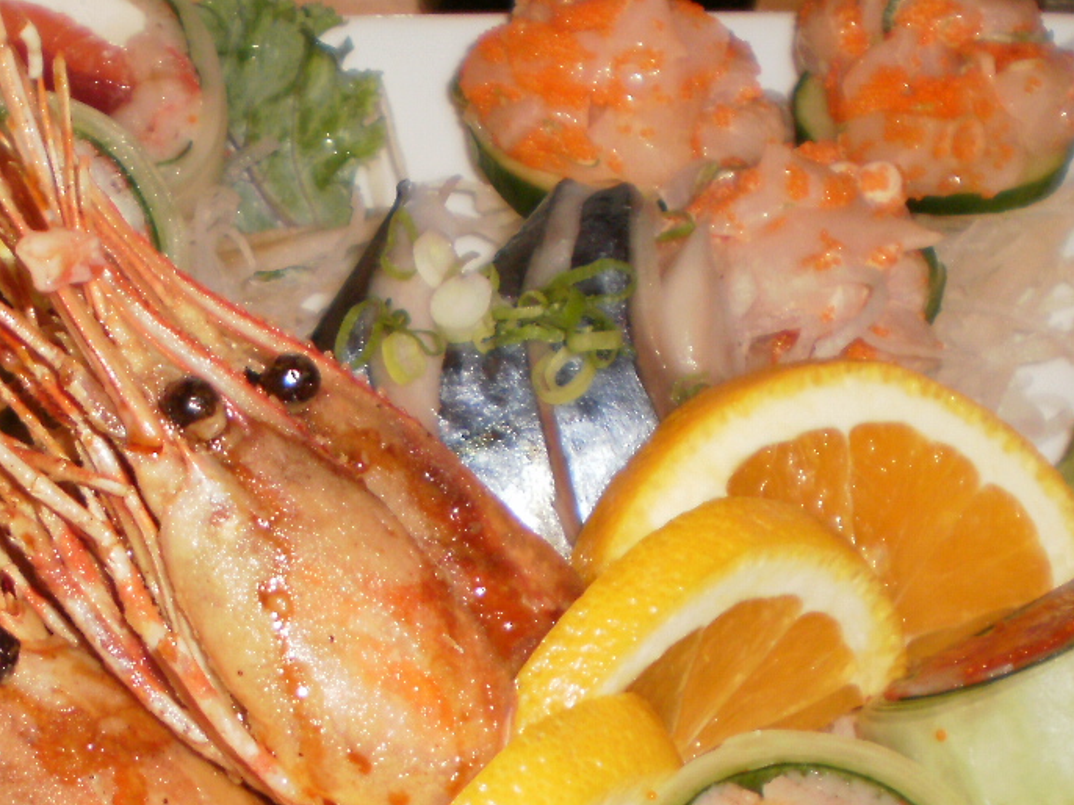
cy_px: 647
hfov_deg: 23.1
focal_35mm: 84
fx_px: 2605
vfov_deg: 17.4
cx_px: 312
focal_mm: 6.3
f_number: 3.1
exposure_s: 1/30
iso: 125
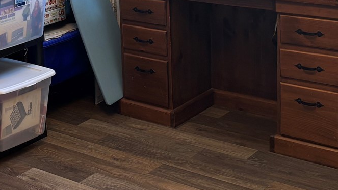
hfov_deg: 24.7
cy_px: -51
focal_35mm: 82
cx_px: 4
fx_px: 735
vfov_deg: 14.2
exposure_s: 1/60
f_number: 1.6
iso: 80
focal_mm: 5.96
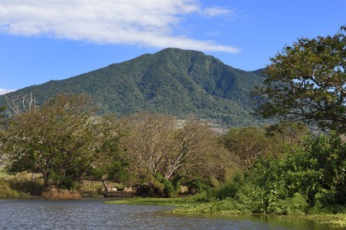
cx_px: 173
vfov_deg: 19.5
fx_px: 673
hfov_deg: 28.8
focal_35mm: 70
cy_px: 115
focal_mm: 70
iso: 400
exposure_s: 1/400
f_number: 14
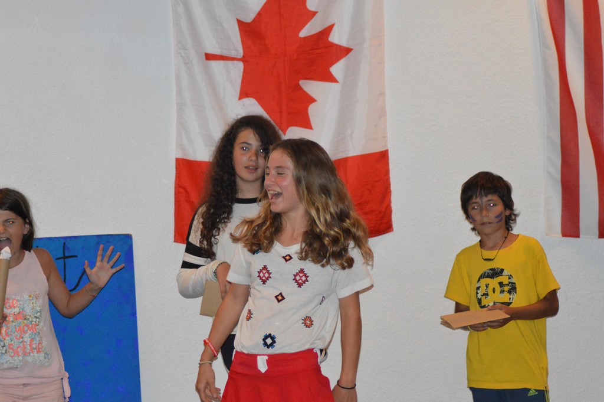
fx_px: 3143
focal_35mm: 188
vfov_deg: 7.3
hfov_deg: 11.0
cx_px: 302
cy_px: 201
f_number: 4.2
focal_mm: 125
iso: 3200
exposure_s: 1/160
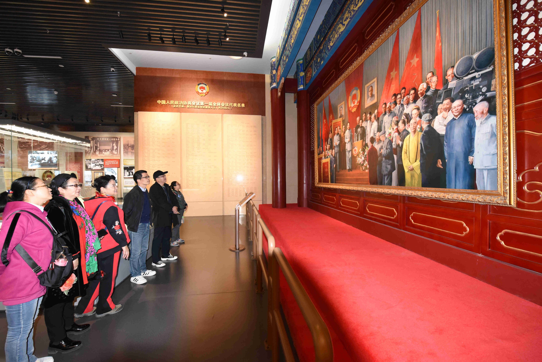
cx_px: 271
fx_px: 211
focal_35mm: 14
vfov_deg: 81.2
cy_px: 181
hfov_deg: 104.2
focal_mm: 14
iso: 3600
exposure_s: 1/60
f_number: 6.3
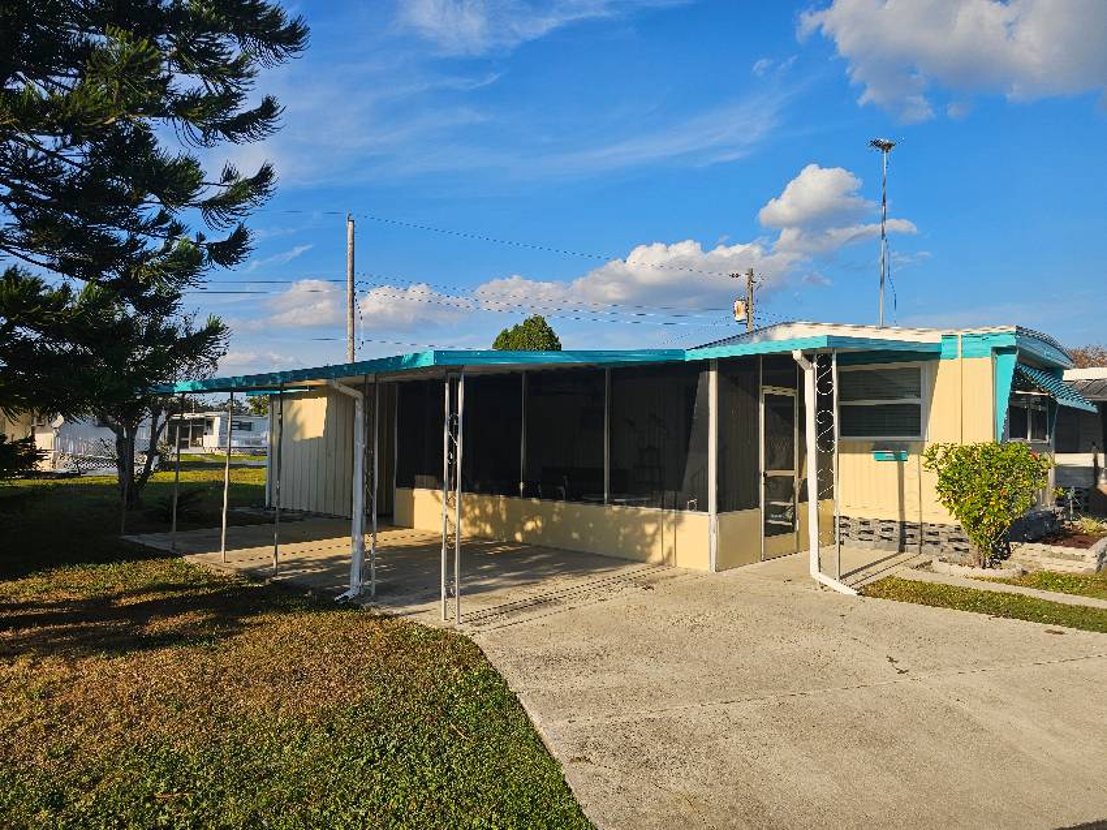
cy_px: 415
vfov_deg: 58.9
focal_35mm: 23
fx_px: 735
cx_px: 554
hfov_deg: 73.9
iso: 25
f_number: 1.7
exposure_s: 1/2000
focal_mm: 6.3
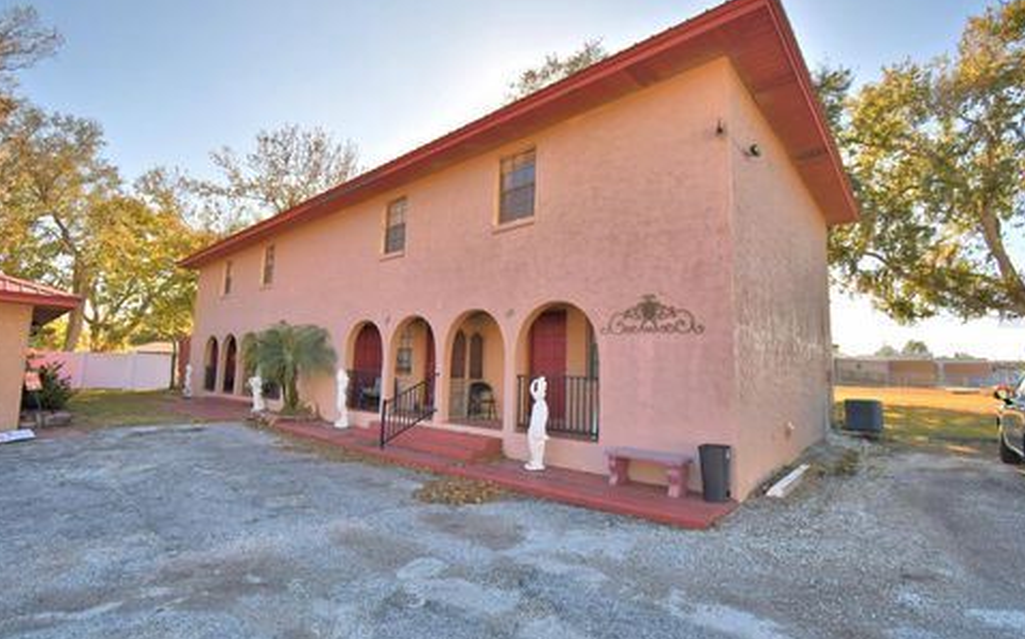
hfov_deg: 97.8
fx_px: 447
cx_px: 521
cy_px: 323
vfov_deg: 71.2
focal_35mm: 16
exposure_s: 1/1250
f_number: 5.6
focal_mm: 10
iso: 400
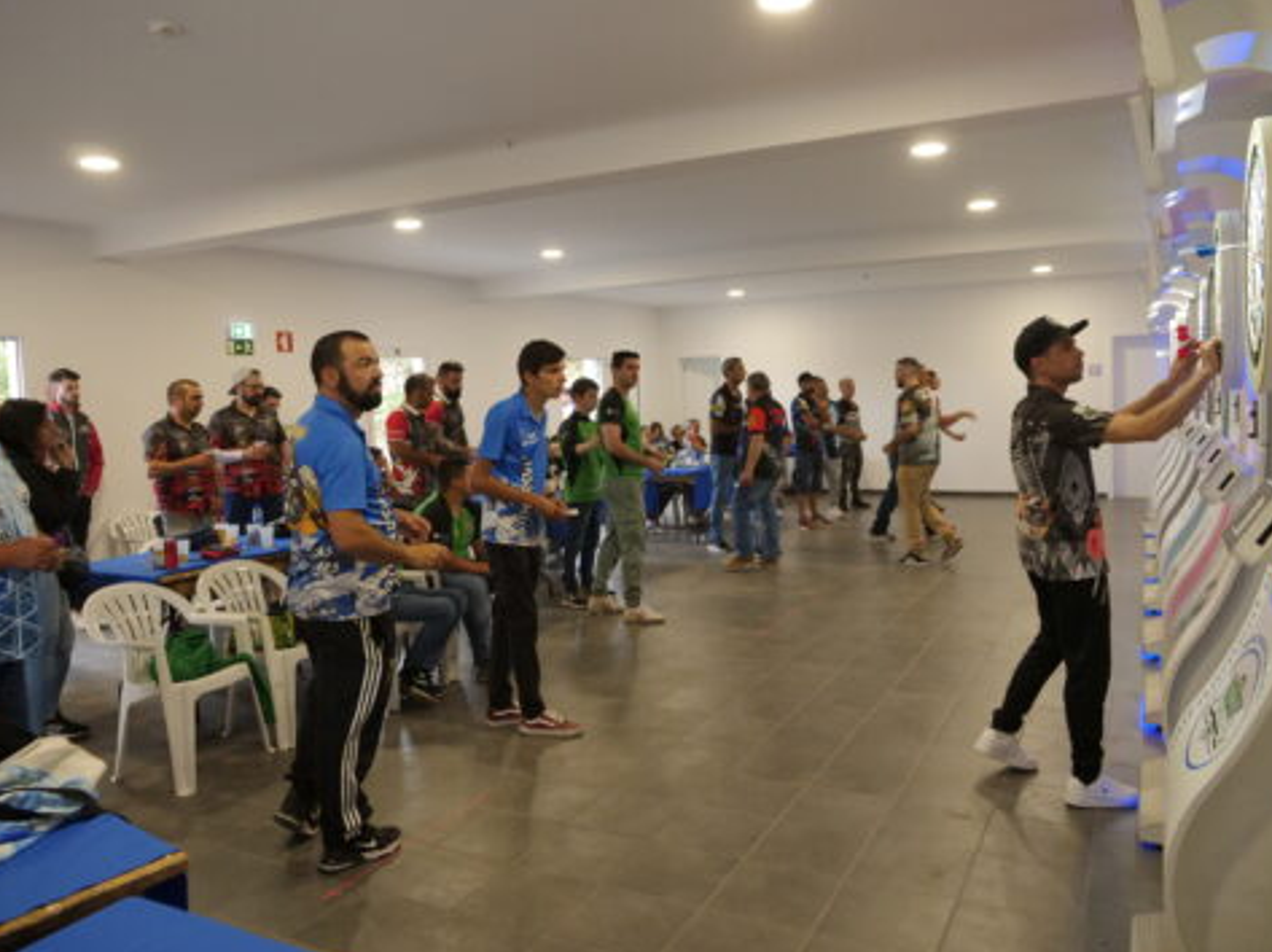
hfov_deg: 67.3
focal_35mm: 26
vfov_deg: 53.0
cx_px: 619
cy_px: 465
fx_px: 955
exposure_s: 1/125
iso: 1600
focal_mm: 12
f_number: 2.8
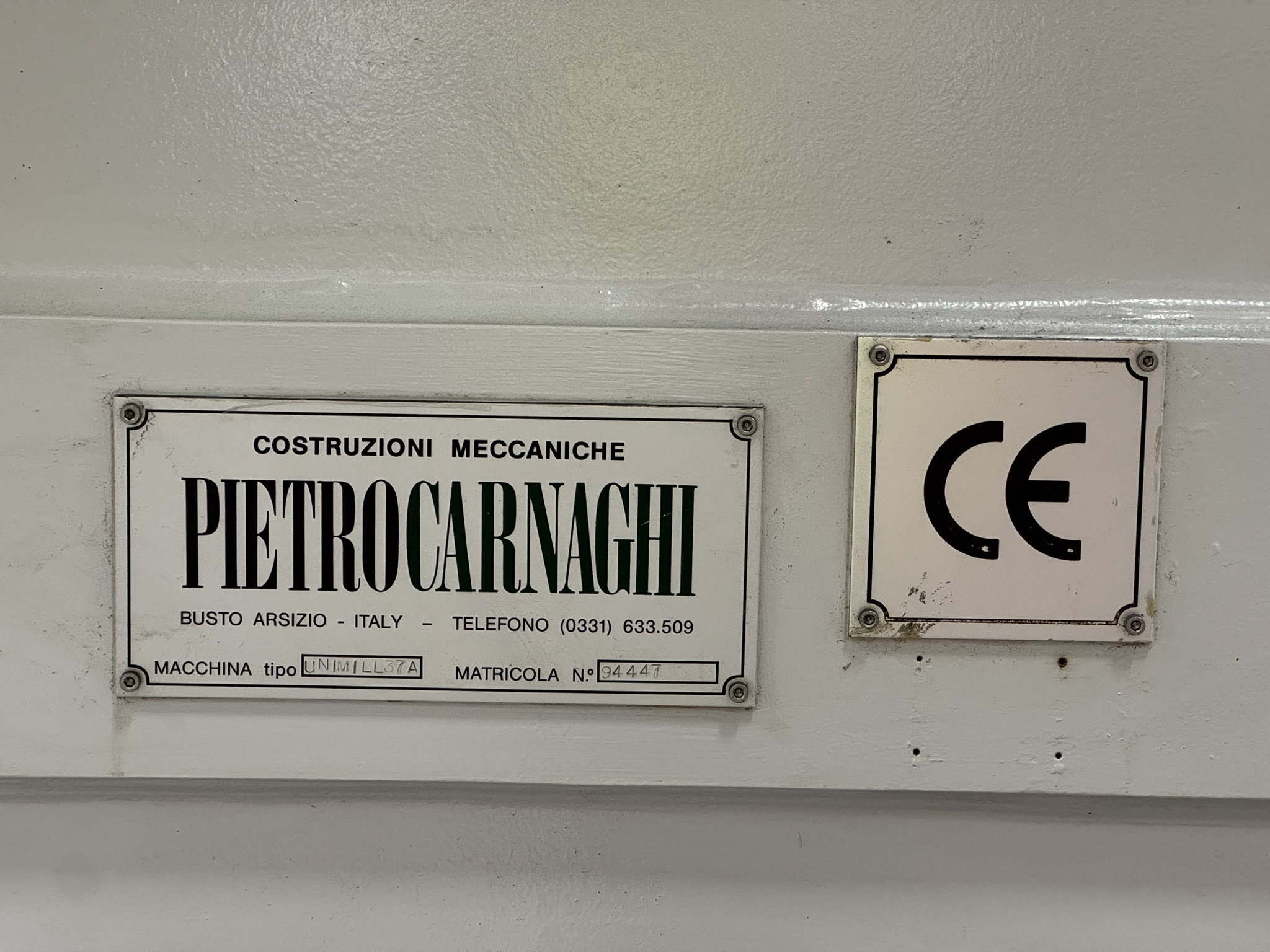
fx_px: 2825
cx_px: 635
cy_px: 476
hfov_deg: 25.3
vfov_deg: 19.1
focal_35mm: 77
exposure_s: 1/60
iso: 250
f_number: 2.8
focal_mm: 9
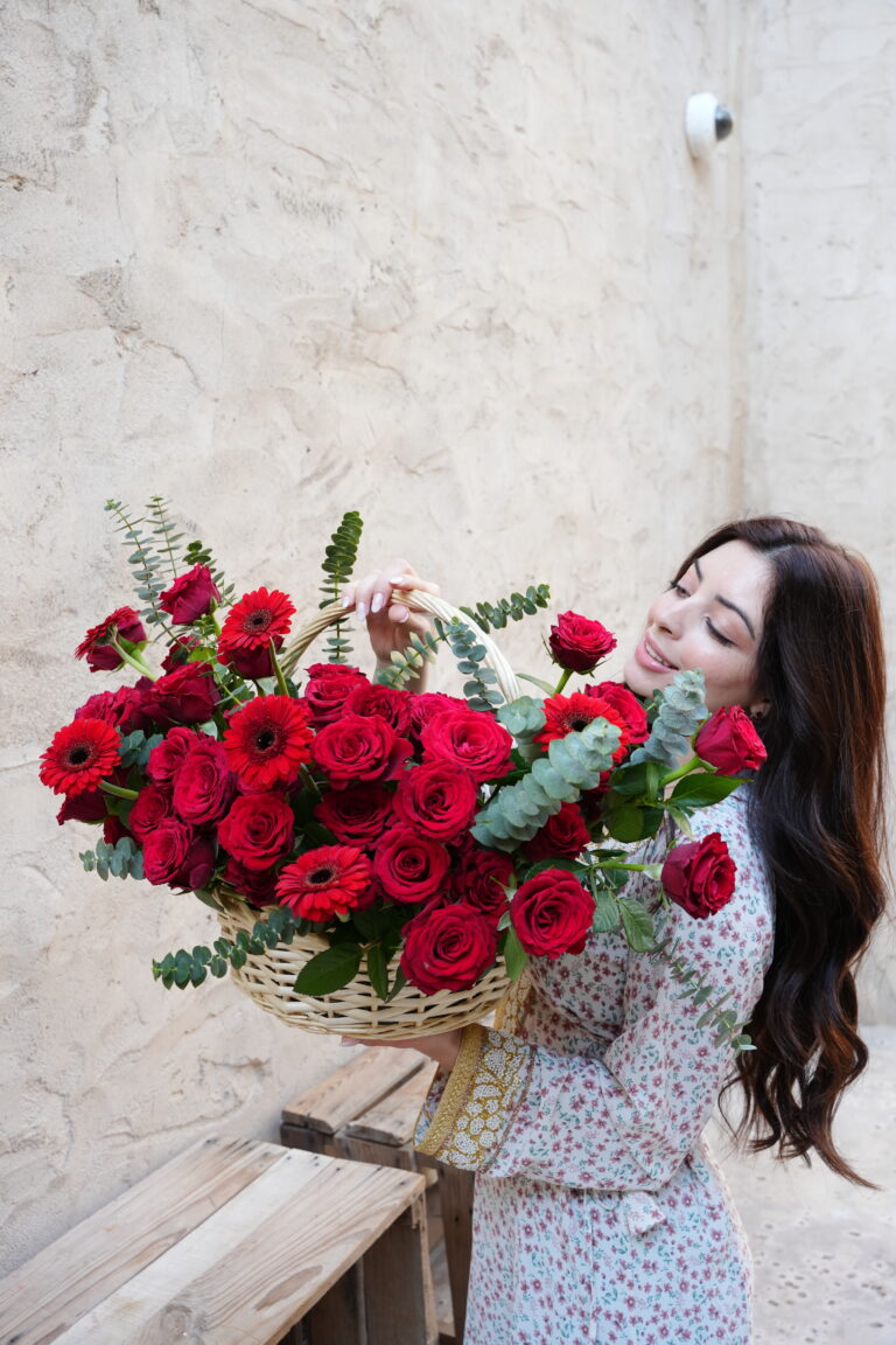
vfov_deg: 54.8
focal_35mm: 35
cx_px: 448
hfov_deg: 38.2
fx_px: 1295
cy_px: 672
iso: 640
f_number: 6.3
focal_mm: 34.7
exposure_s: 1/125
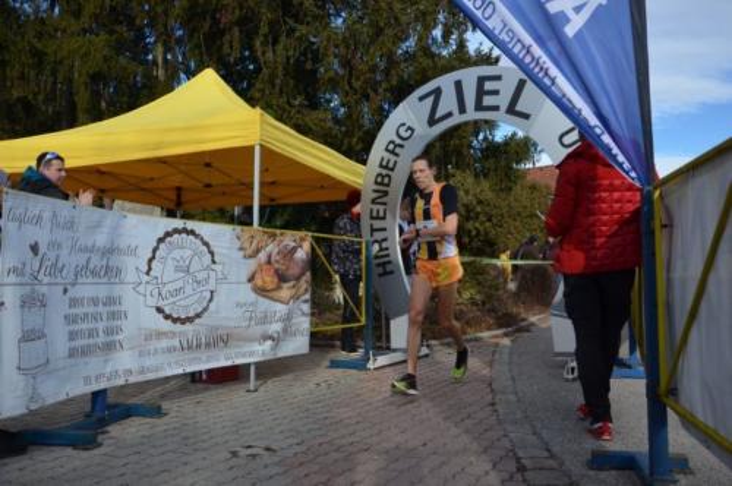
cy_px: 243
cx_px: 366
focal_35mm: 32
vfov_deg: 41.6
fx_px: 640
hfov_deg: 59.6
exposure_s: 1/1500
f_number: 4.8
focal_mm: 21
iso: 400
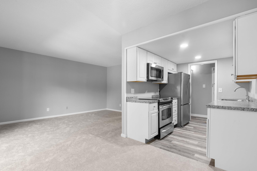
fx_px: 121
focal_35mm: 17
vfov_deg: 70.4
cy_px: 91
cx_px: 134
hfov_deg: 93.2
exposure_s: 1.6
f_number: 8
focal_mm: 16
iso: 160
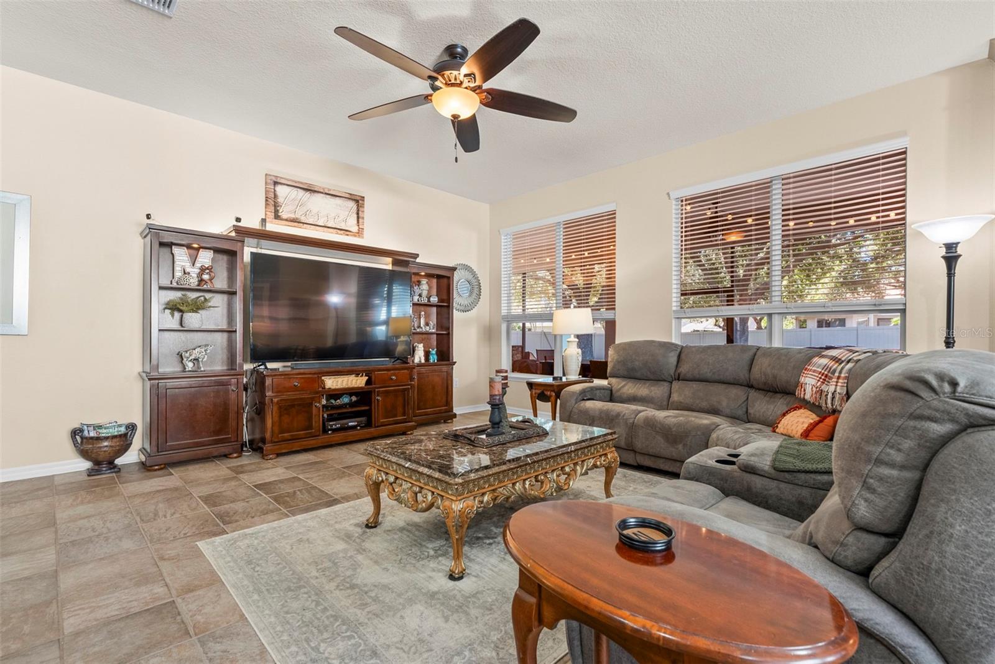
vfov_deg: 73.8
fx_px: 442
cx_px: 498
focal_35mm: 16
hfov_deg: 96.7
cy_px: 332
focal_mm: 16
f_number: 9
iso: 320
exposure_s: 1/1.25
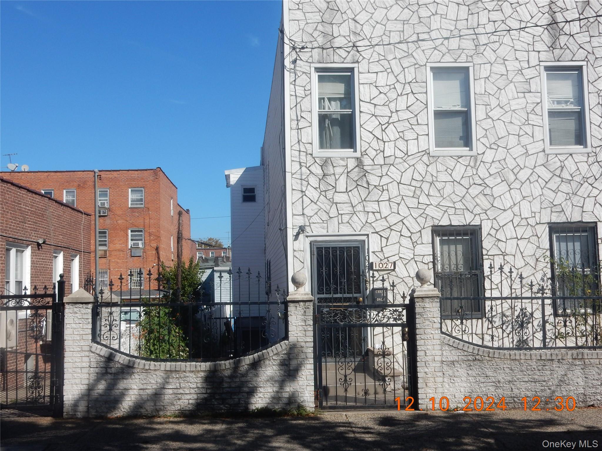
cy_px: 226
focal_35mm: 43
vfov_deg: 33.6
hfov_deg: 43.9
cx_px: 301
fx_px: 748
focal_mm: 7.6
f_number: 4.2
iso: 125
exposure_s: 1/1600
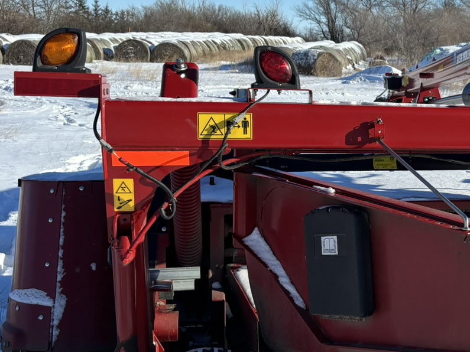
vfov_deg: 21.9
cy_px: 170
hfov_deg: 26.5
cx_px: 529
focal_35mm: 67
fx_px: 910
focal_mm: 5.96
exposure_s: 1/3937
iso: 50
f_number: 1.6
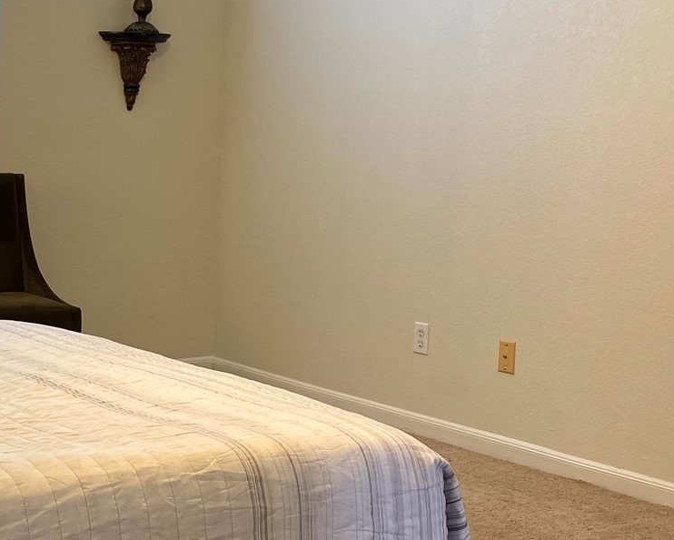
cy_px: 292
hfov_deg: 26.1
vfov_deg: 21.9
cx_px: 50
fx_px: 1397
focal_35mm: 70
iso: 80
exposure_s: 1/60
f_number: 1.8
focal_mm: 4.25
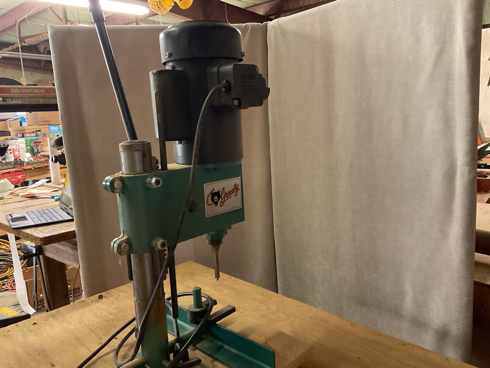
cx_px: 245
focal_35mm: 29
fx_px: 411
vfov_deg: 48.2
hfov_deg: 61.7
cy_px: 184
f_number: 1.8
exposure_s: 1/40
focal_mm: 3
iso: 320
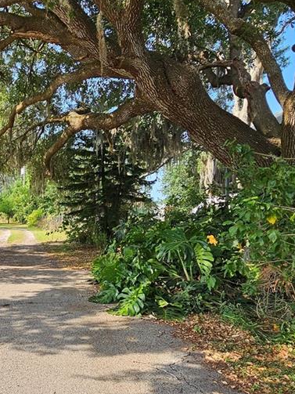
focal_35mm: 31
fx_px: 352
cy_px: 237
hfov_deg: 40.8
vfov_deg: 57.9
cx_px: 14
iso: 50
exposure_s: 1/593
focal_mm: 2.2
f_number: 2.2
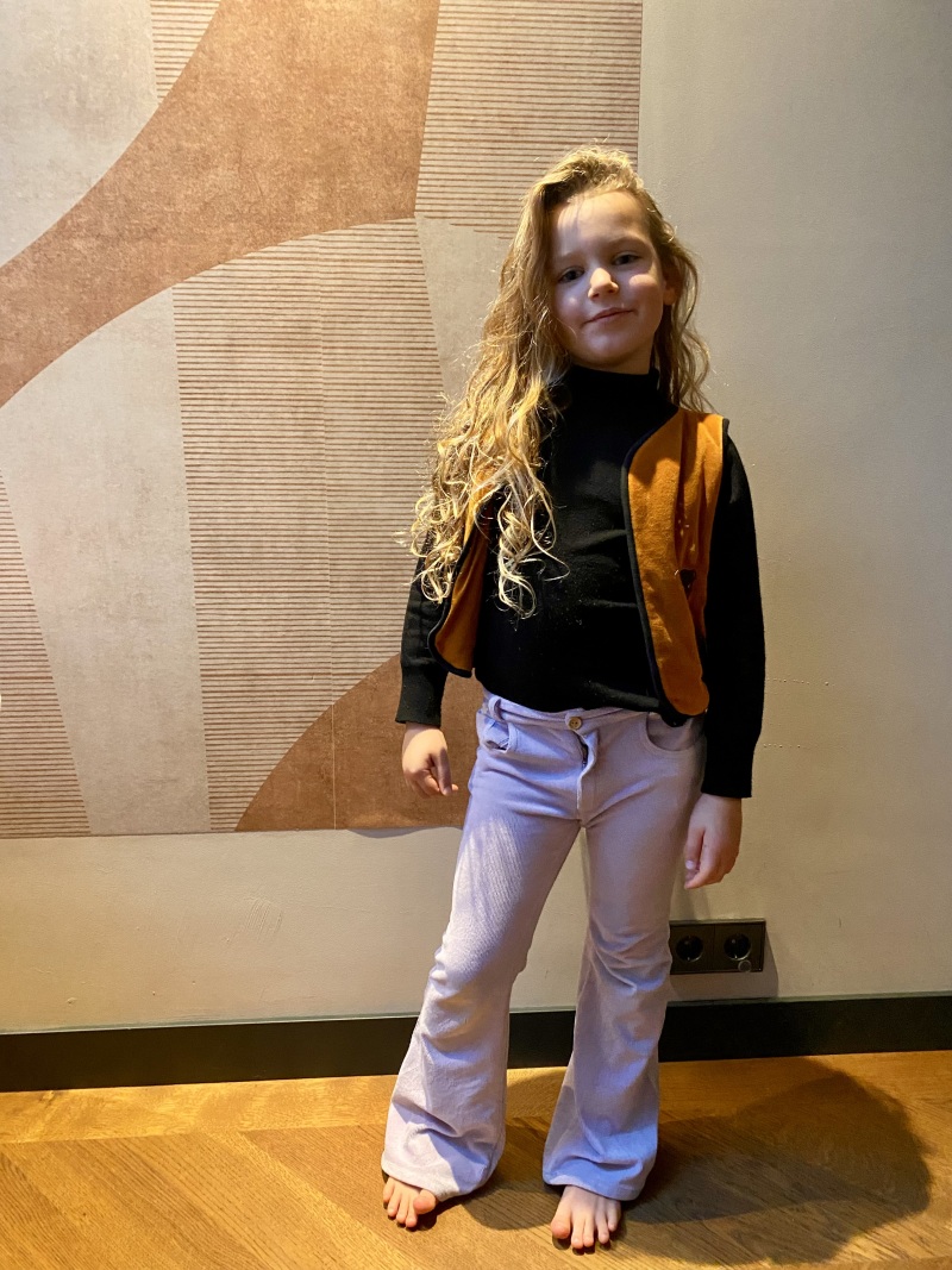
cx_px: 476
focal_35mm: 26
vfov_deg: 67.3
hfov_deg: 53.1
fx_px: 954
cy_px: 635
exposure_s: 1/33
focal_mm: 4.25
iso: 500
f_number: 1.8
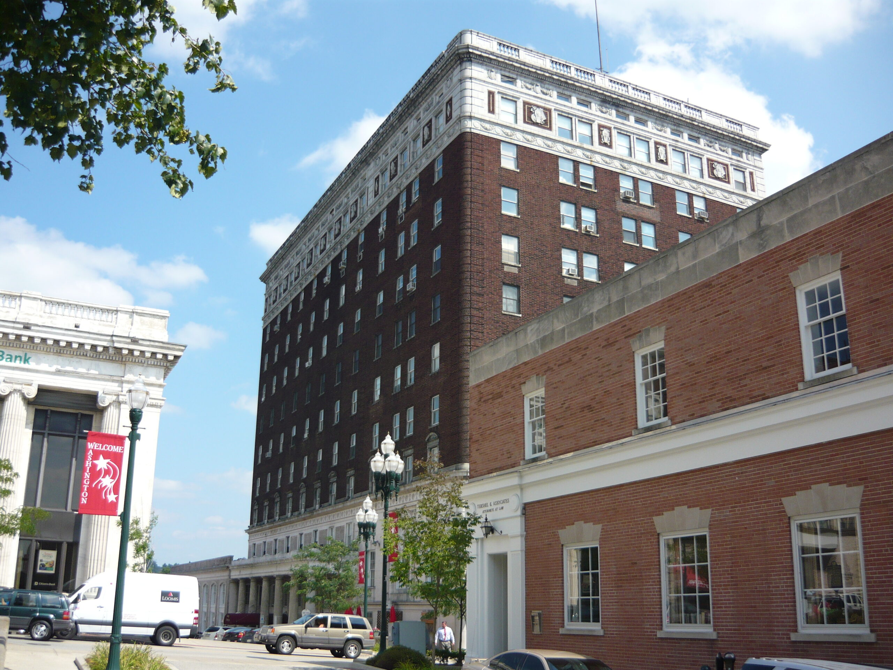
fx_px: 851
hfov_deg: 55.4
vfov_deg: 42.9
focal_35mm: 33
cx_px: 446
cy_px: 335
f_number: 8
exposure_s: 1/125
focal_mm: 5.5
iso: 100
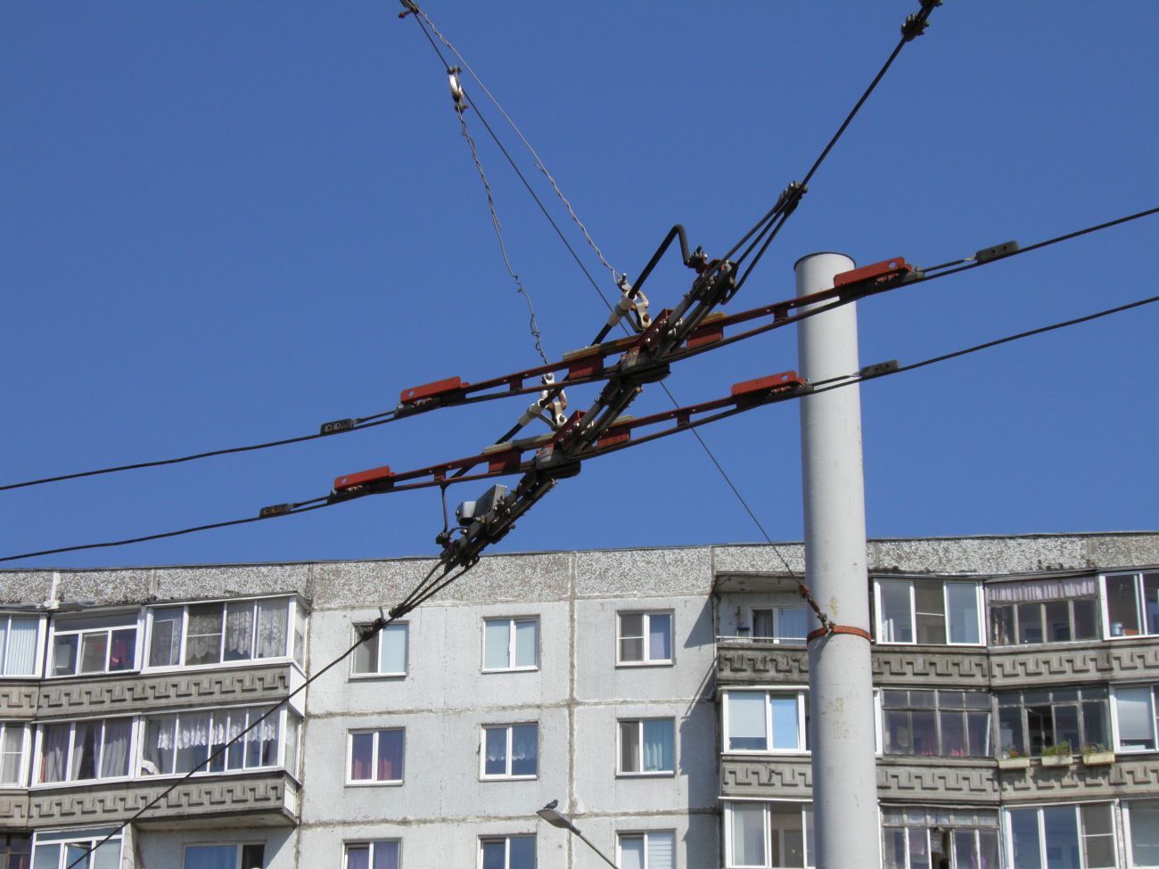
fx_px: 2812
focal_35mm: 84
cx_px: 580
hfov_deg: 23.3
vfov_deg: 17.6
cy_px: 434
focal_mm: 15.2
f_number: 5.6
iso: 50
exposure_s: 1/500
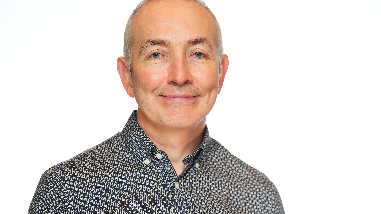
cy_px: 103
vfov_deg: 12.1
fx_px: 1010
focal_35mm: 100
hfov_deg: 21.4
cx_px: 190
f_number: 4
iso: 200
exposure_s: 1/125
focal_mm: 95
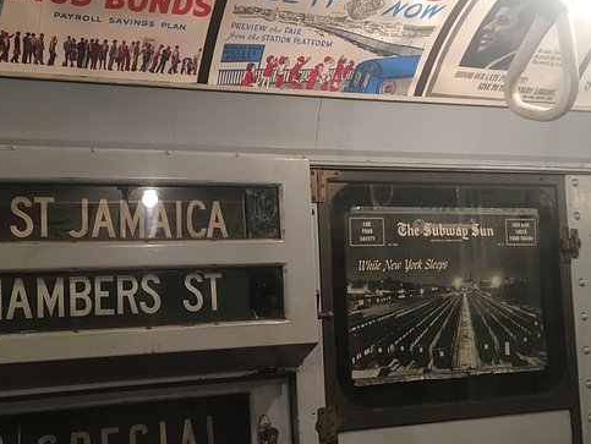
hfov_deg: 41.8
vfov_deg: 32.2
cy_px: 240
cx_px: 235
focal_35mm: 45
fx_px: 769
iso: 80
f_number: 2.2
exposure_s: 1/30
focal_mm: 4.15
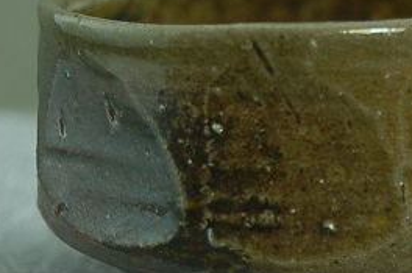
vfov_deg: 7.2
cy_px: 174
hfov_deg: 10.9
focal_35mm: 189
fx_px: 2159
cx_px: 354
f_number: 5.6
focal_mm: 52
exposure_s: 1/30
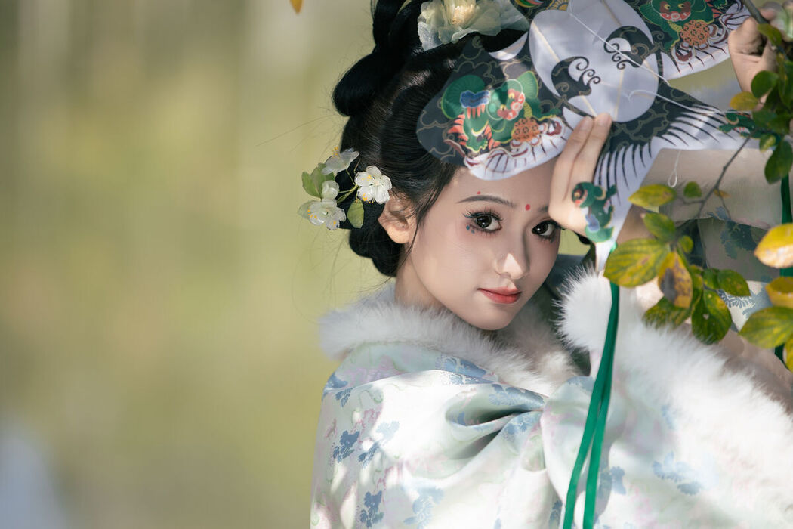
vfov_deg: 6.9
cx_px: 396
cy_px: 264
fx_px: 4405
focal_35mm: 200
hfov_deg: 10.3
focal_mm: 200
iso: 100
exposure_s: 1/800
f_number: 2.8
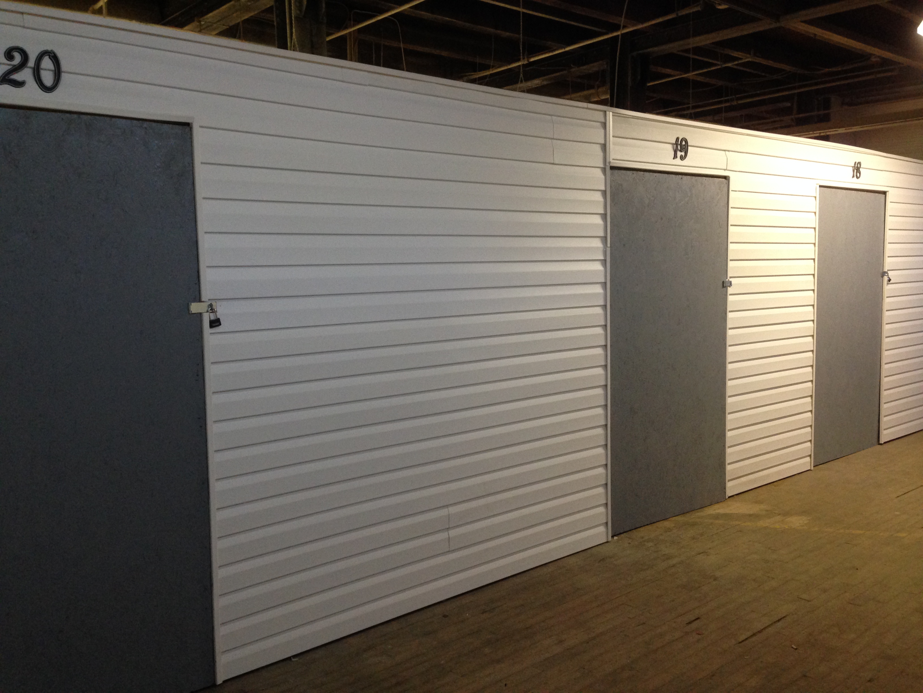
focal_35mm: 33
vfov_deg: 42.9
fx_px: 880
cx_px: 462
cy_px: 346
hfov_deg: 55.4
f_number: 2.4
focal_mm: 4.12
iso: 200
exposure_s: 1/20
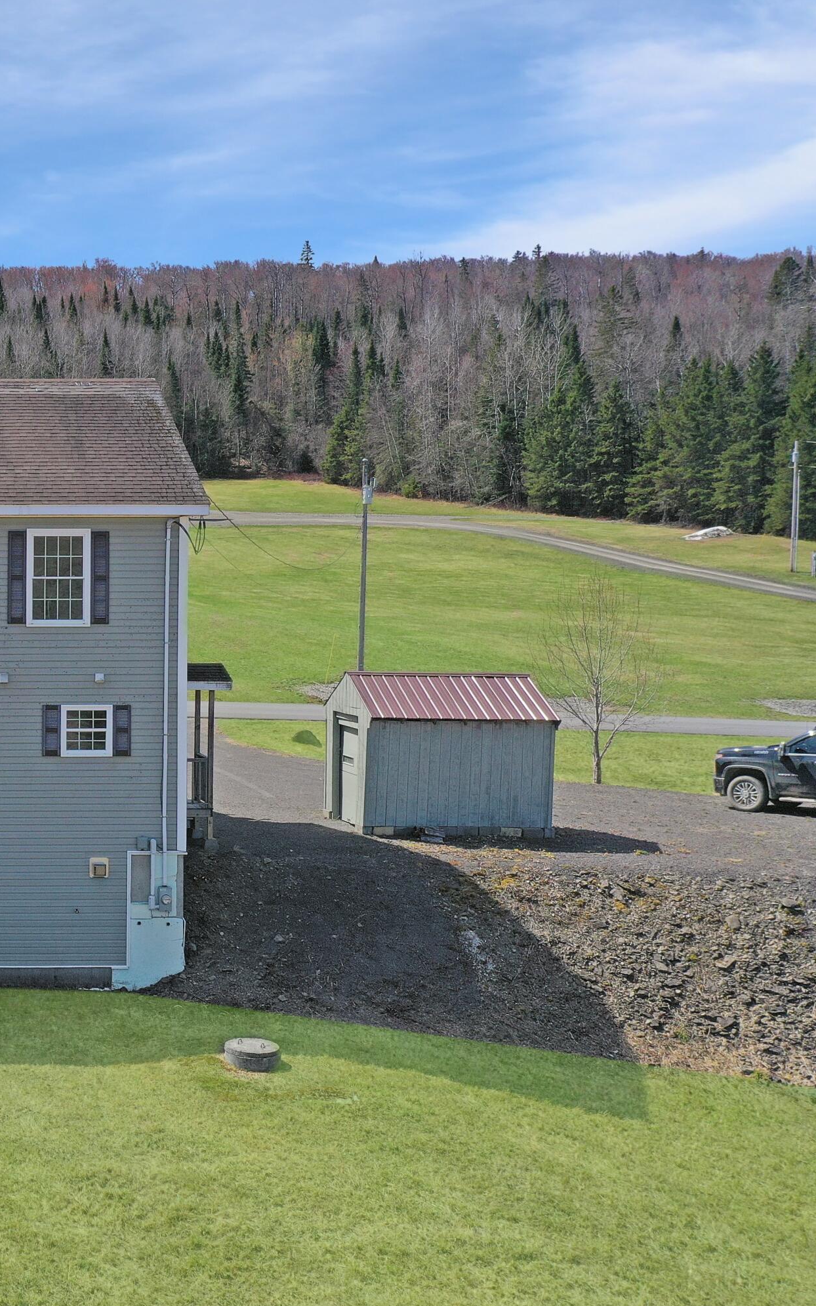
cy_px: 654
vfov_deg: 46.2
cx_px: -152
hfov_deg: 26.6
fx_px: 1530
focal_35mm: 43
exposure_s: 1/500
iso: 100
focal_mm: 10.26
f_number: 6.3
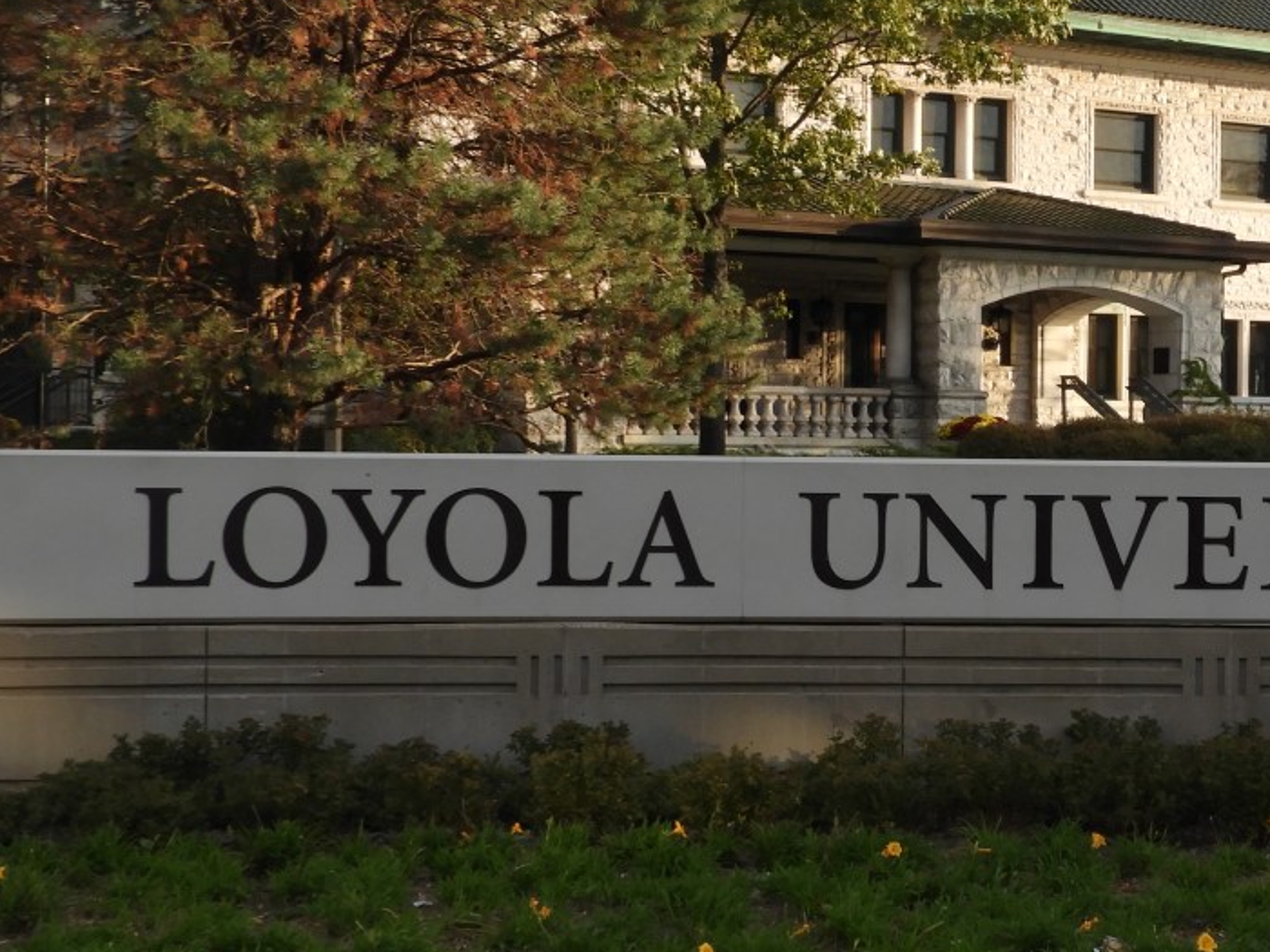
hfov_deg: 26.1
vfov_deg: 20.4
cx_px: 1152
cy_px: 464
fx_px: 2642
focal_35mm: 72
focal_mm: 6.3
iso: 100
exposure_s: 1/320
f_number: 3.8
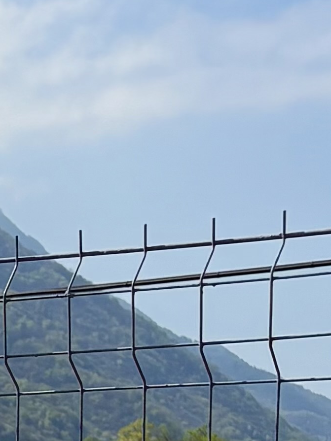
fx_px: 2117
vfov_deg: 11.1
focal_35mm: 166
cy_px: 796
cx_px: -563
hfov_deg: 8.0
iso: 50
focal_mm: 5.96
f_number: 1.6
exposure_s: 1/3448
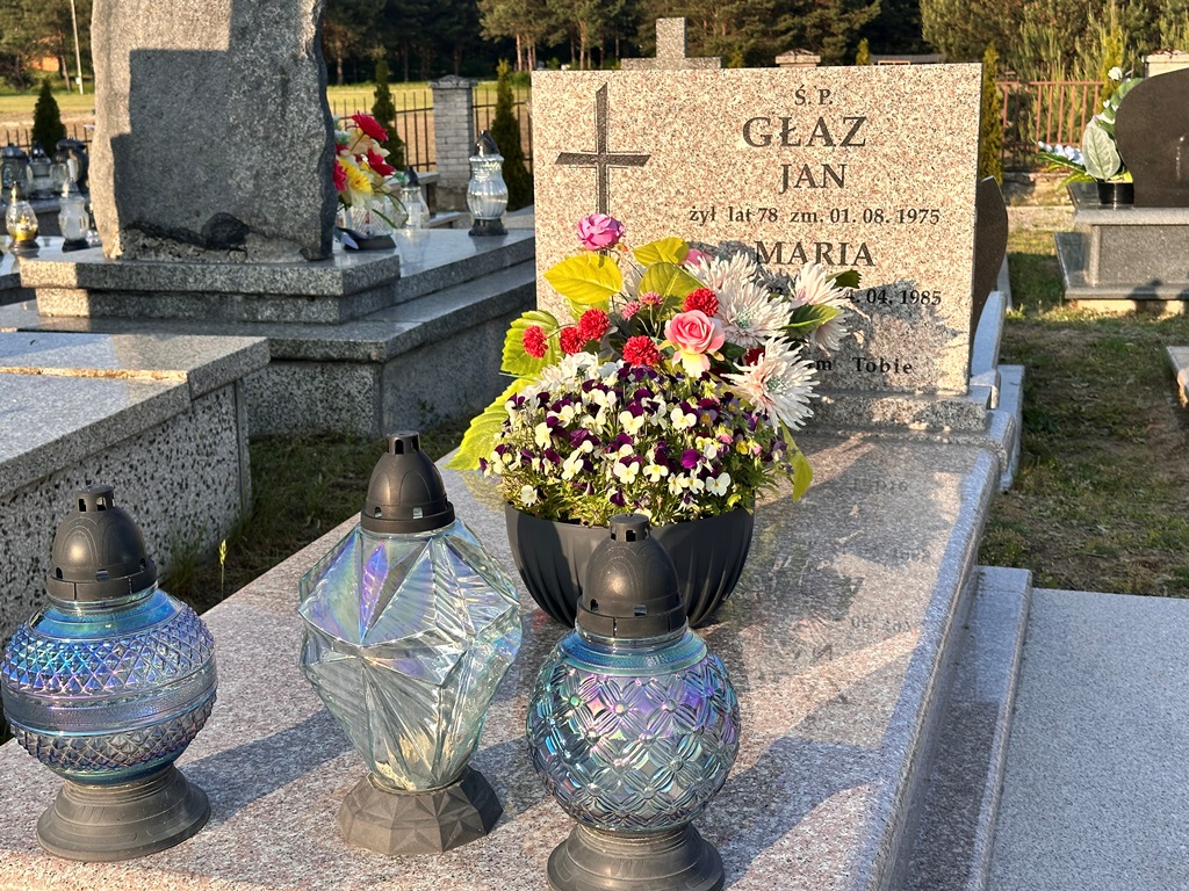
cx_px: 594
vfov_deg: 30.3
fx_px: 1649
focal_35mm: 48
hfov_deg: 39.7
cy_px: 446
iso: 64
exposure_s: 1/1815
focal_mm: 6.86
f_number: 1.78
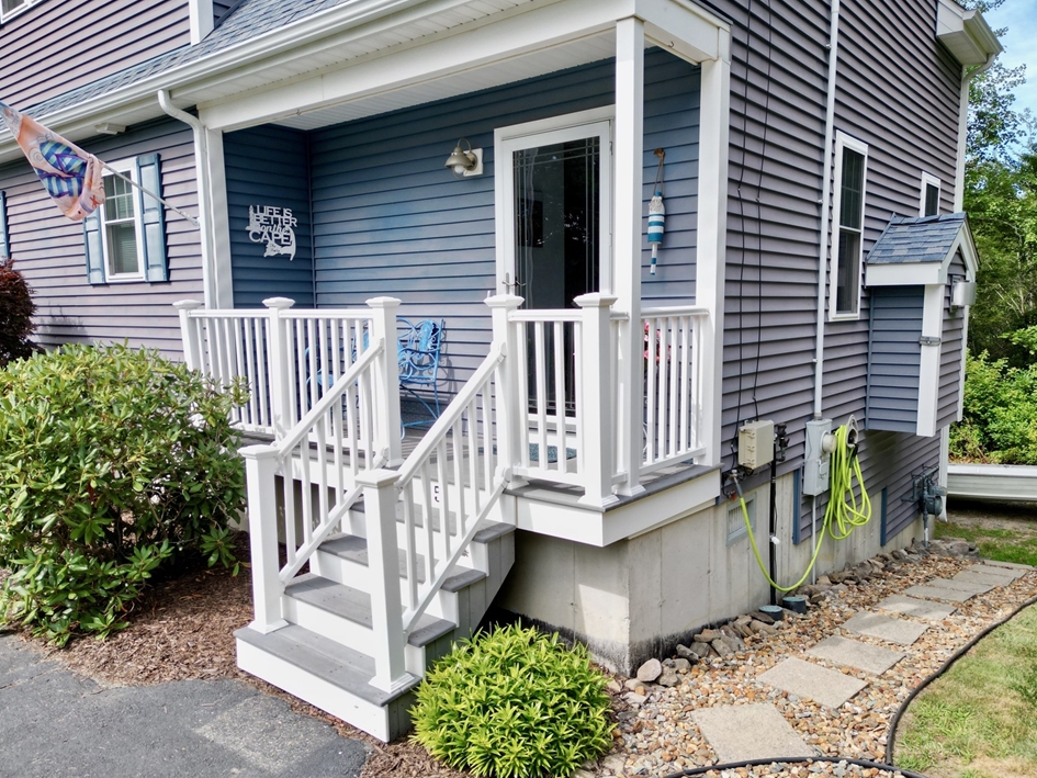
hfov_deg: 67.3
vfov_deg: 53.1
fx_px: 779
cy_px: 404
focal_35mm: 26
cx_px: 530
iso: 140
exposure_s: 1/2000
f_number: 1.7
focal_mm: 6.72
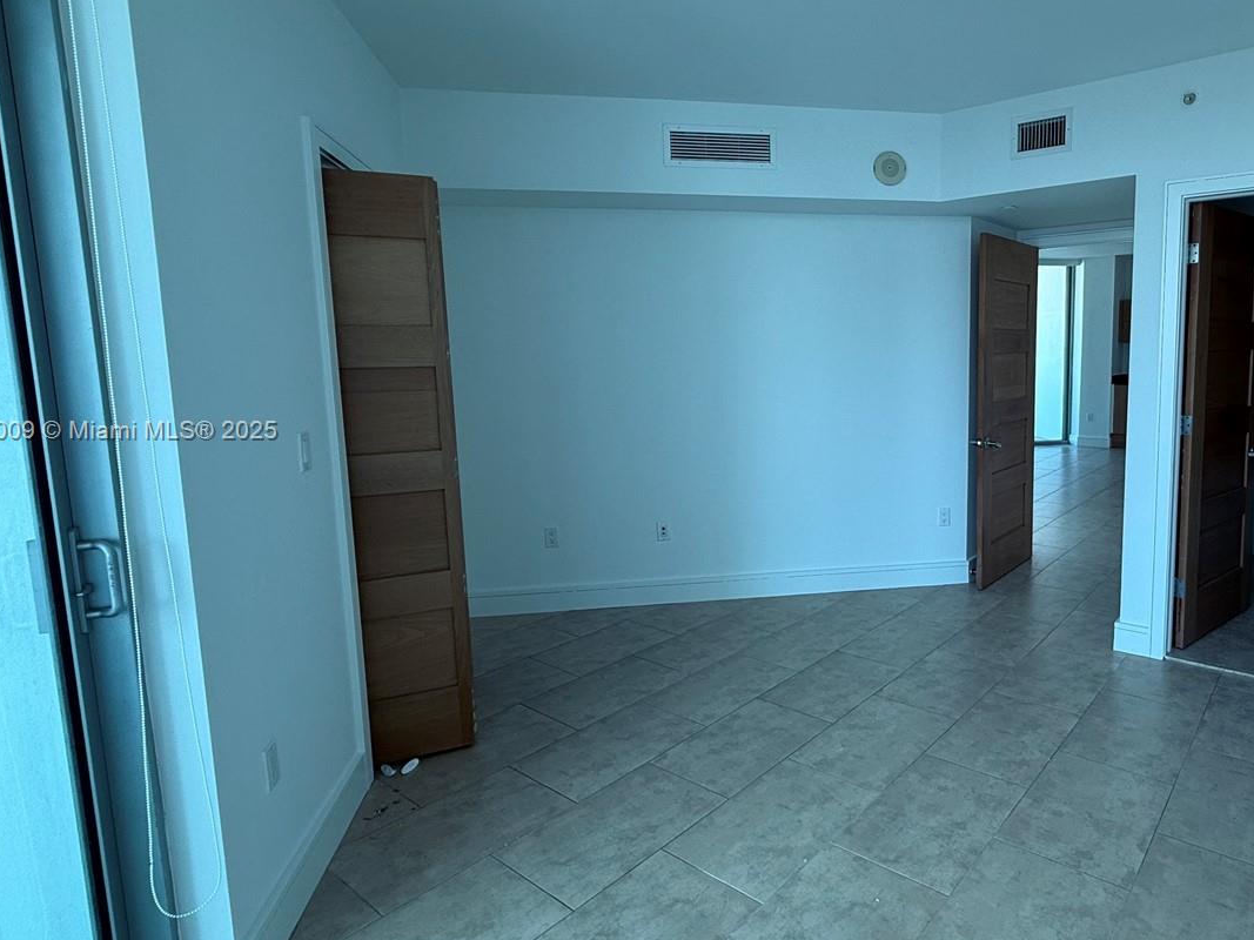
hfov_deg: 76.4
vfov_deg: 63.3
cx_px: 841
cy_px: 432
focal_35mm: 21
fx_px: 761
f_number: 2.2
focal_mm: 2.22
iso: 50
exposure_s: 1/99
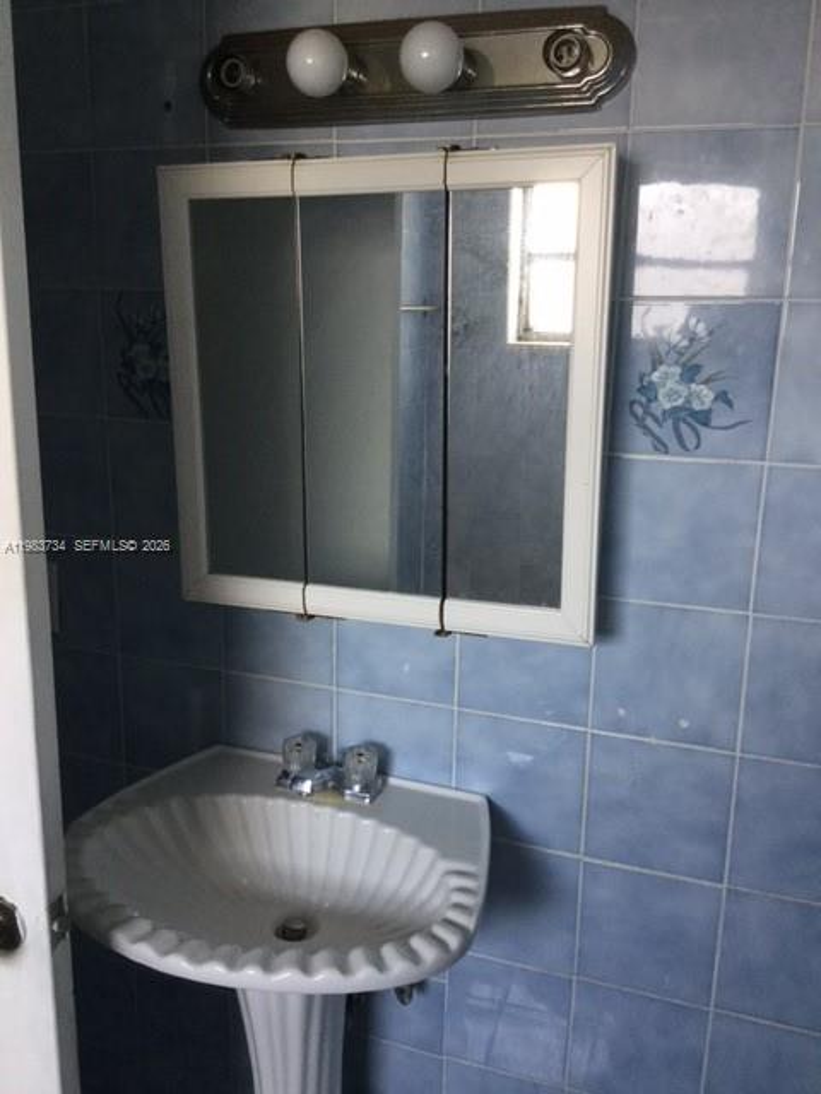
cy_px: 547
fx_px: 980
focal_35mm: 31
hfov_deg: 45.4
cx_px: 410
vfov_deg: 58.4
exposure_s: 1/30
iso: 80
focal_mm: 3.3
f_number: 2.4
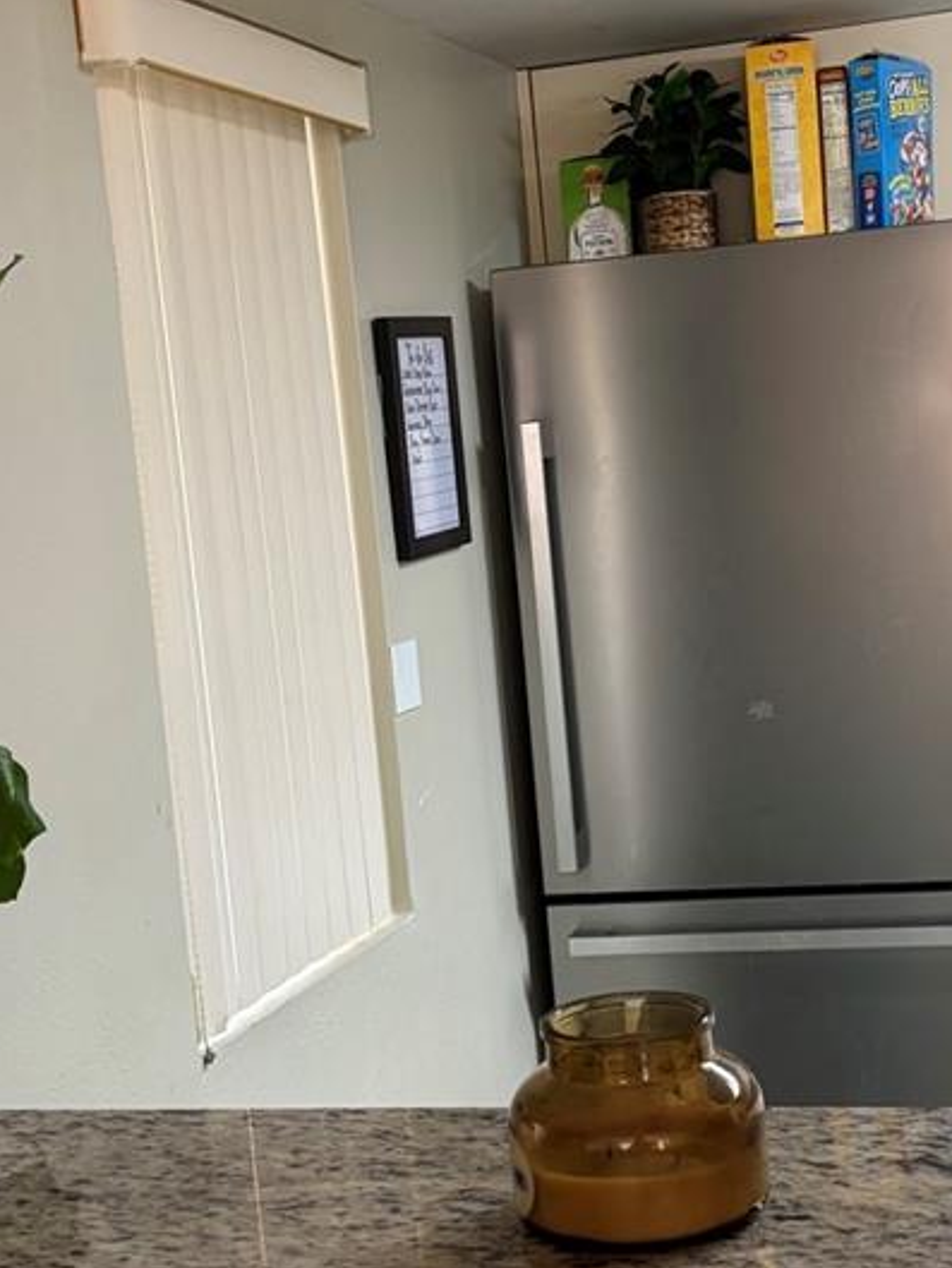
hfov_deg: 24.7
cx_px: 616
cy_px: 647
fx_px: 2163
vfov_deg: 32.7
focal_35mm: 59
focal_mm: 5.96
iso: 250
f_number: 1.6
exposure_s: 1/60
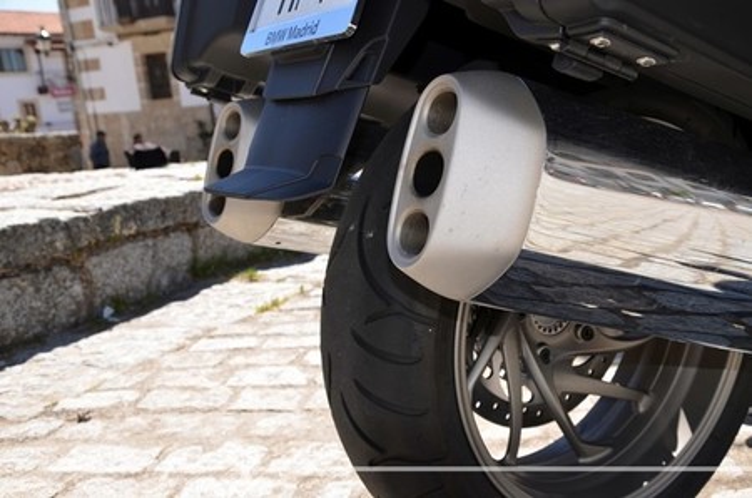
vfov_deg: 34.1
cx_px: 376
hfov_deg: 49.6
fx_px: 813
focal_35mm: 39
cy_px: 249
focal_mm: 26
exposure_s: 1/200
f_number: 7.1
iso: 100
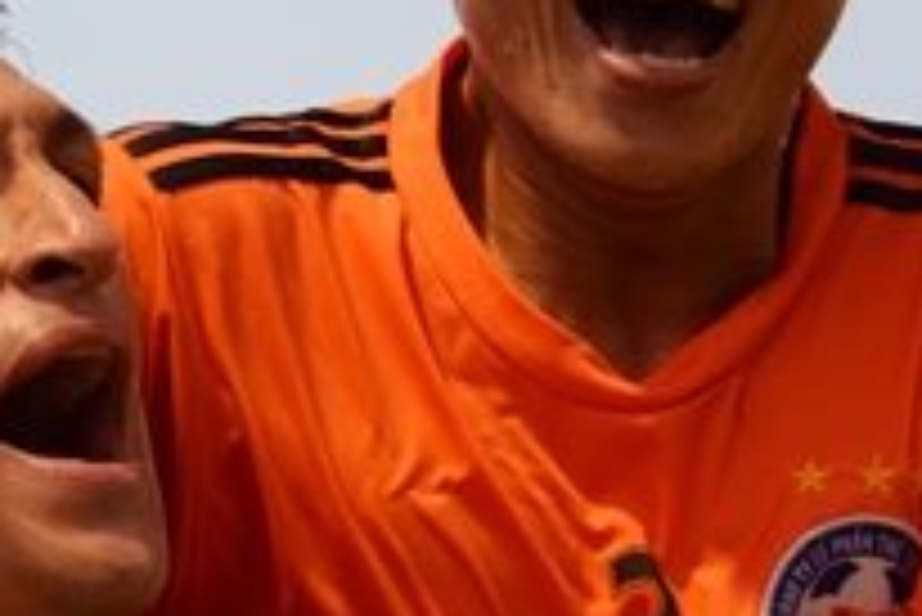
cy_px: 659
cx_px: 72
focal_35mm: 431
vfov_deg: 3.2
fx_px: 11046
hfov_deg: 4.8
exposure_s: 1/500
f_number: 4.5
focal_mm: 92
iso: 1250
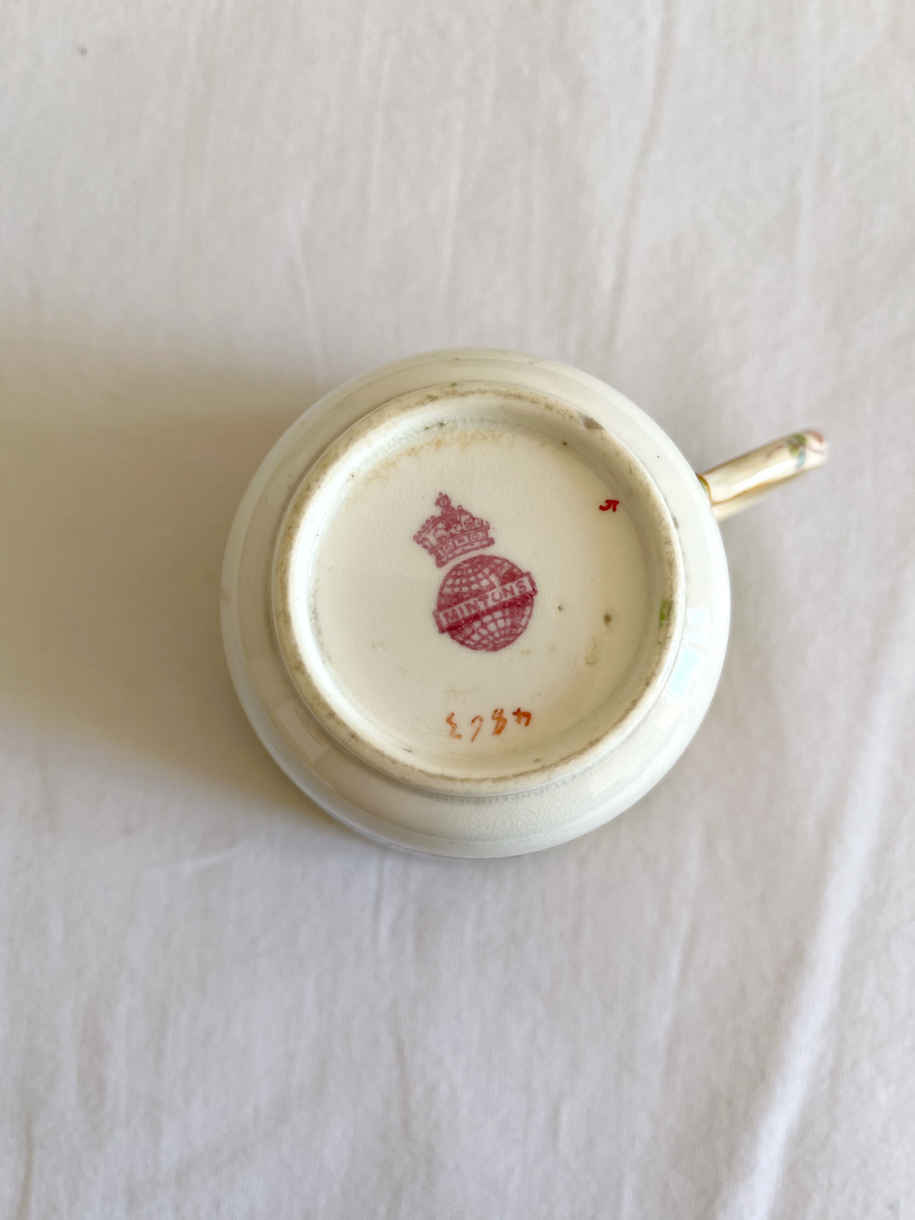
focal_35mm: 27
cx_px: 451
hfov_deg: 51.4
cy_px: 621
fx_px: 952
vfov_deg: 65.3
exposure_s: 1/151
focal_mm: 5.1
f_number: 1.6
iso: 32
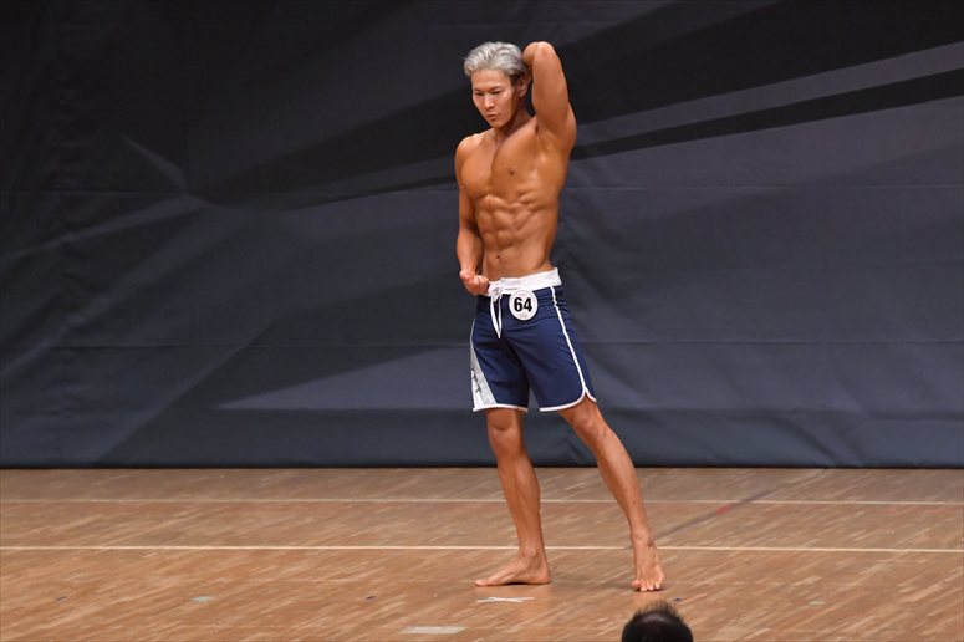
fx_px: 7628
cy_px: 321
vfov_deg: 4.8
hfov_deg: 7.2
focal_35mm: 285
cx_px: 482
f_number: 5.6
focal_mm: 190
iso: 6400
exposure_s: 1/400
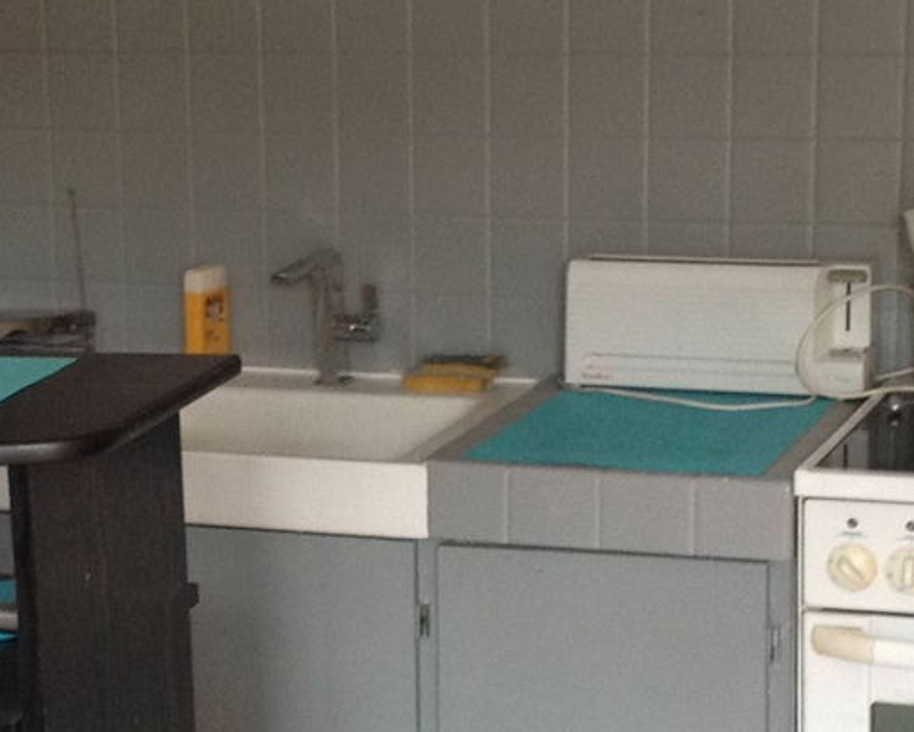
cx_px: 341
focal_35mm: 109
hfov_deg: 17.6
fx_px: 2949
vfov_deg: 14.1
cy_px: 470
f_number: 2.4
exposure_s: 1/15
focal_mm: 4.28
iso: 100
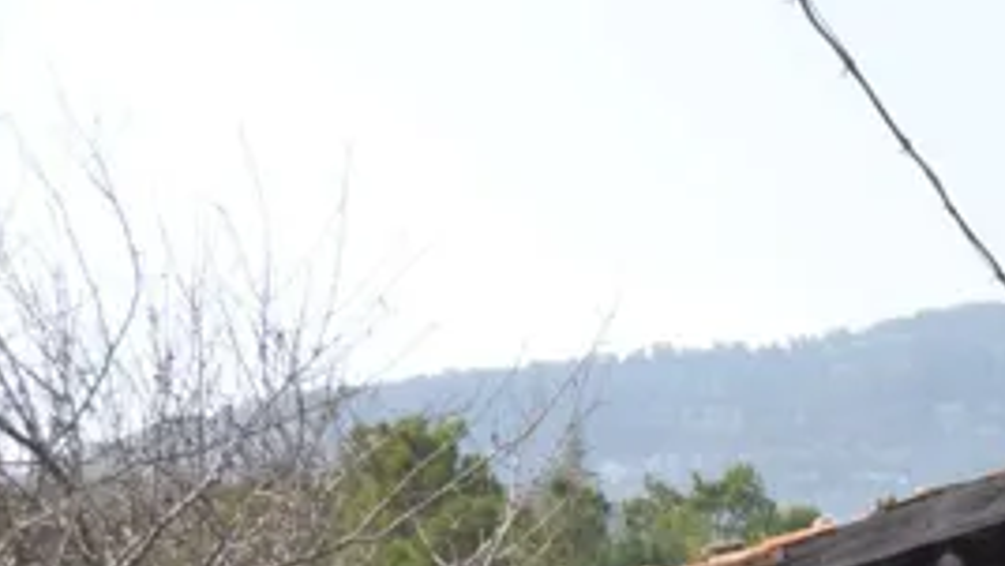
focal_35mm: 144
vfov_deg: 8.1
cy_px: 1050
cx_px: 1586
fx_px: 3839
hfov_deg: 13.8
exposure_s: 1/250
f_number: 5.6
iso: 100
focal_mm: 28
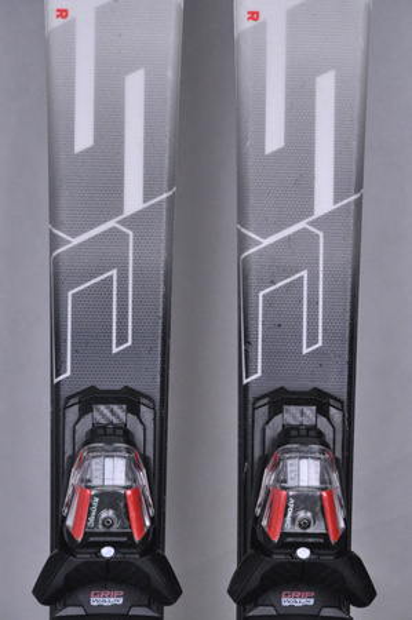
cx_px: 206
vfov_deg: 13.1
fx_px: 2710
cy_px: 310
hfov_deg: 8.7
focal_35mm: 158
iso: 3200
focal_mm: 105
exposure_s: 1/125
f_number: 9.5
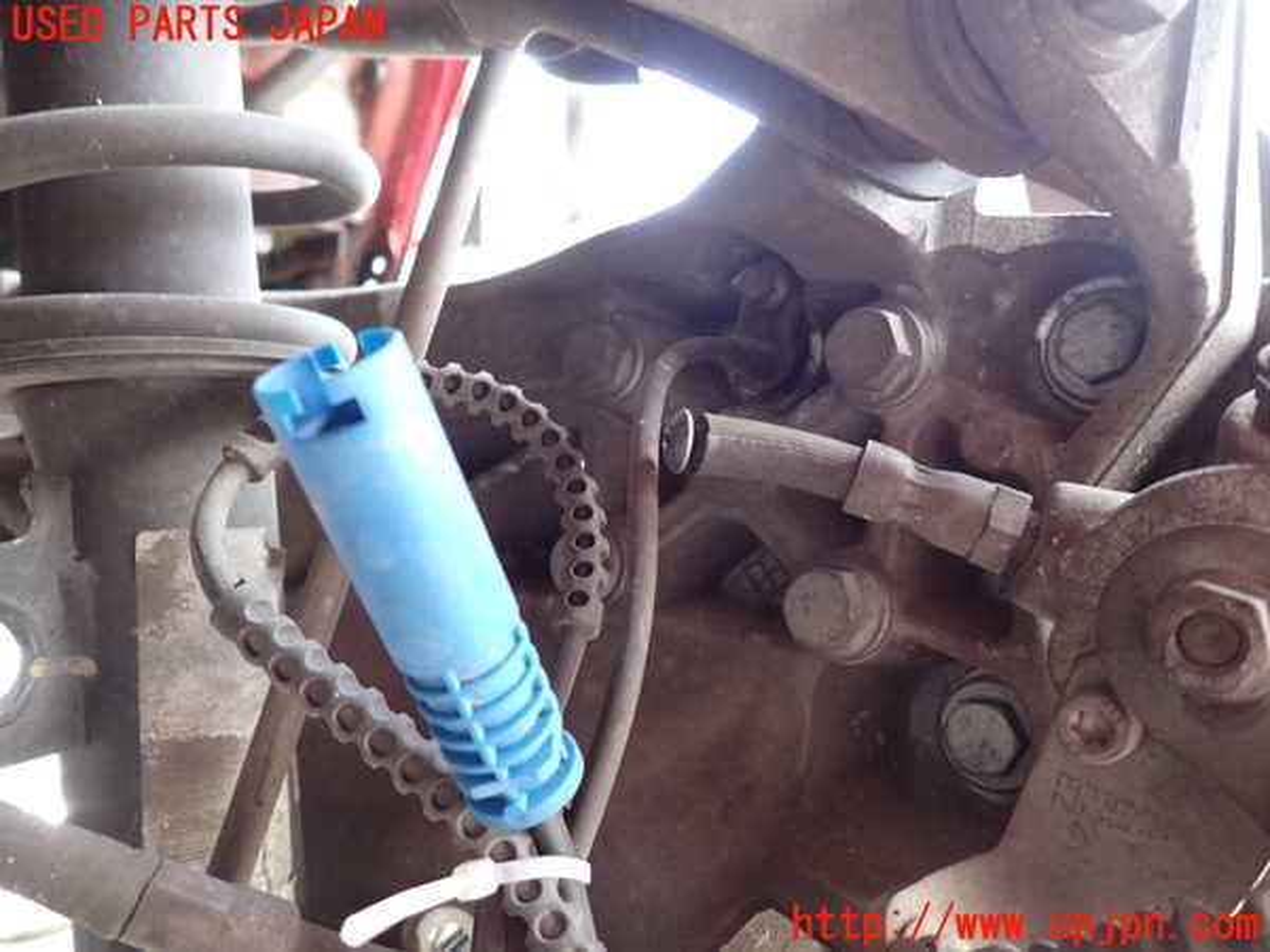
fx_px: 917
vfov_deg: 54.9
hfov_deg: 69.4
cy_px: 476
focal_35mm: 25
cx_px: 635
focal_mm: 4.5
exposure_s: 1/50
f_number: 2
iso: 200
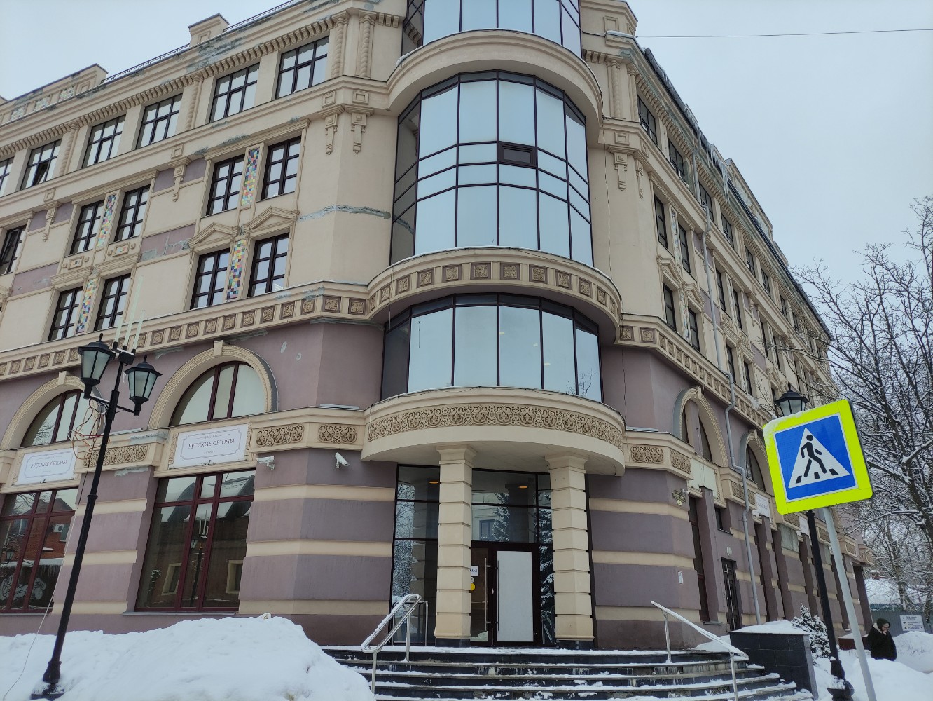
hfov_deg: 69.4
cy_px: 350
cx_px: 466
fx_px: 674
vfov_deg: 54.9
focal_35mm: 25
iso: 100
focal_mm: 5.43
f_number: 1.89
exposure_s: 1/1000
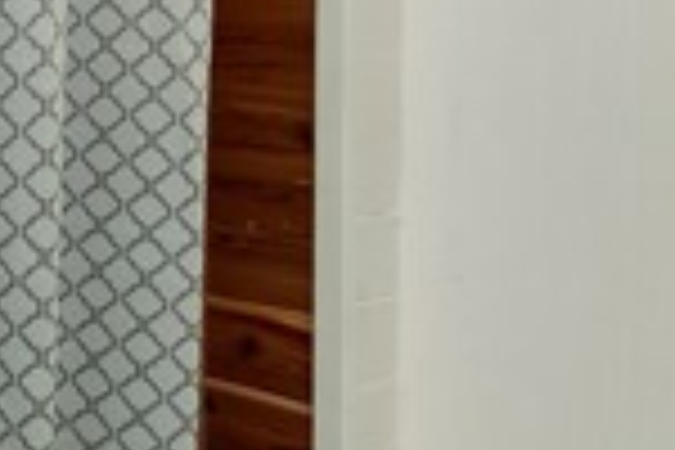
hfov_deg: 19.9
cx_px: -616
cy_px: -47
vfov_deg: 20.3
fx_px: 1200
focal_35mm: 64
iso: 400
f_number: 8
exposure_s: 1/30
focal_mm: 10
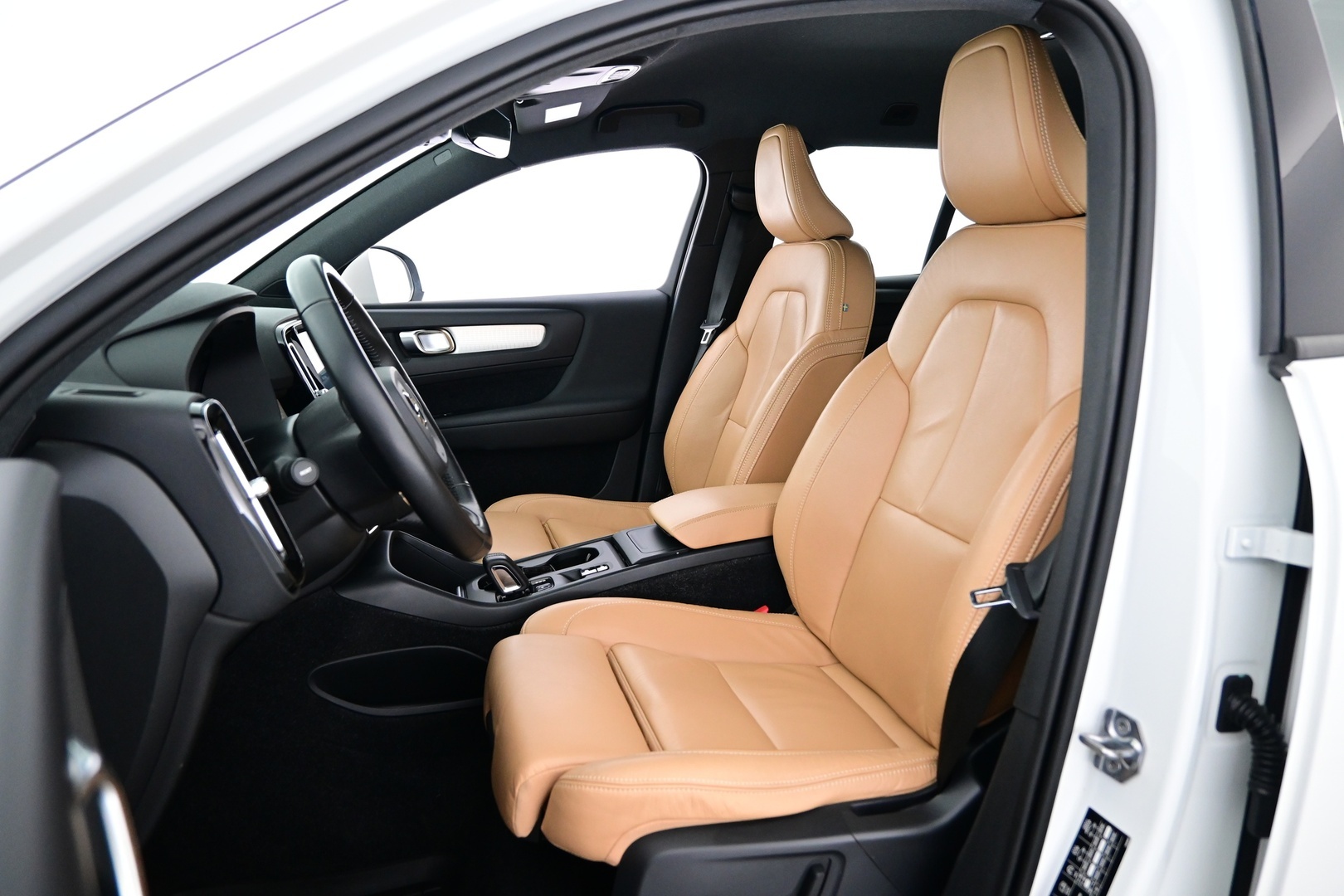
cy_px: 448
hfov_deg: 73.7
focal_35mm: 24
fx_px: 896
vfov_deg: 53.1
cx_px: 672
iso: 1600
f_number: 3.5
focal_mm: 16
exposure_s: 1/25
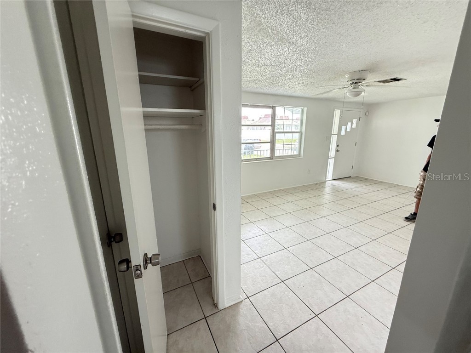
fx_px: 190
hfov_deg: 102.1
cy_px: 176
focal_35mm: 14
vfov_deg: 85.7
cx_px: 236
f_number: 2.2
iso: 320
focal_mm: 2.22
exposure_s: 1/99
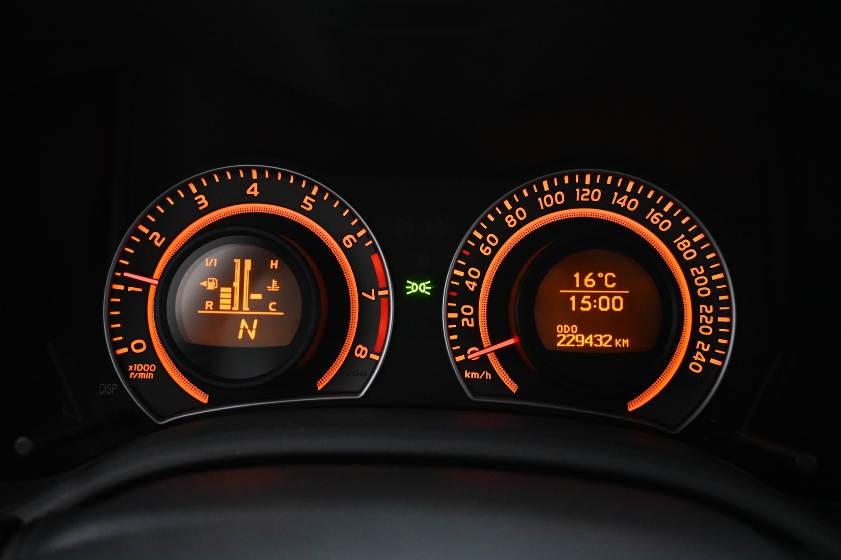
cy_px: 280
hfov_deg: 60.7
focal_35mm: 31
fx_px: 718
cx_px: 420
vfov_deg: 42.6
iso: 4000
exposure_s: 1/30
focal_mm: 20.5
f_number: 3.8
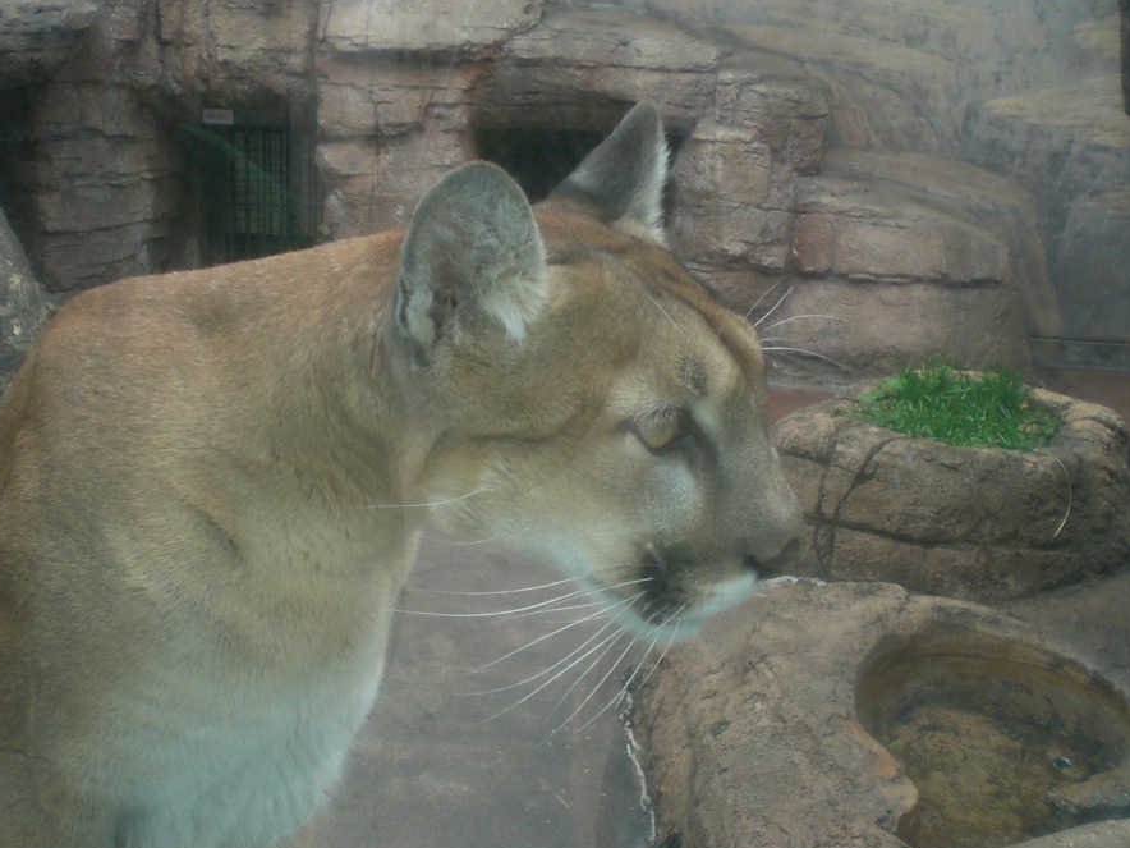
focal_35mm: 43
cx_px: 496
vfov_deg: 33.6
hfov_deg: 43.8
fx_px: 1404
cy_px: 416
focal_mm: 6.3
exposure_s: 1/100
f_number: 3.1
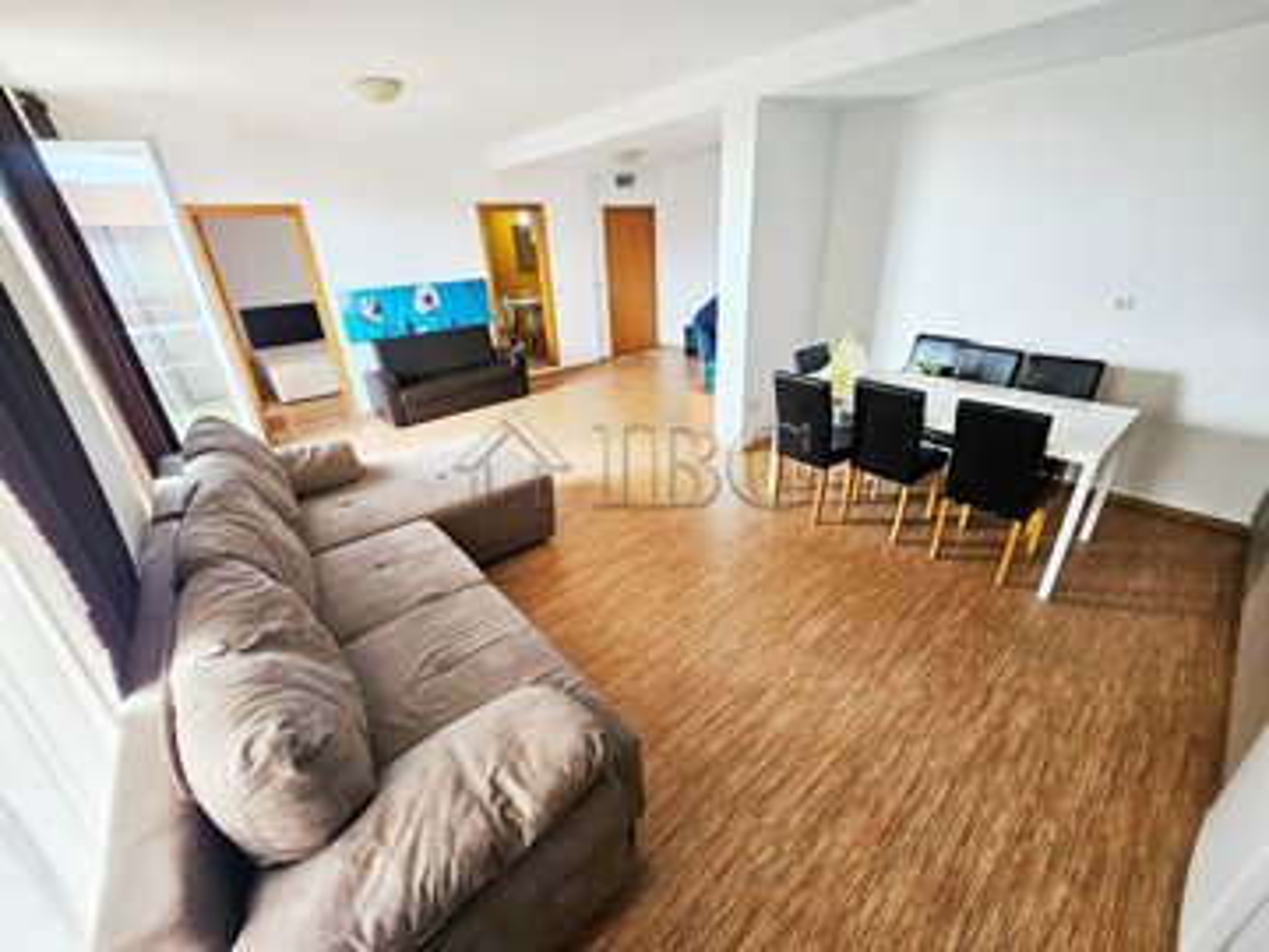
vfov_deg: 89.9
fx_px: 477
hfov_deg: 106.2
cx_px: 634
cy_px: 476
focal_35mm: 13
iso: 64
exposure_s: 1/50
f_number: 2.2
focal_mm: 1.7
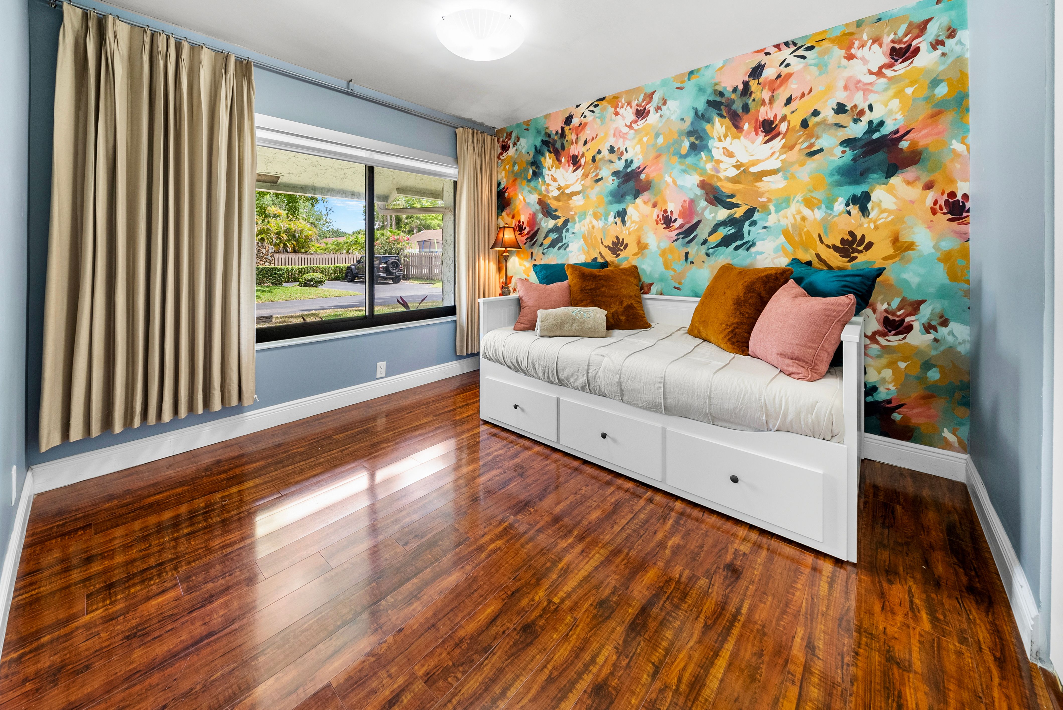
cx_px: 532
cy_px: 355
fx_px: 354
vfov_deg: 90.1
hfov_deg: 112.6
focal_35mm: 12
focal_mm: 12
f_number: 8
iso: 400
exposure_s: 1/8
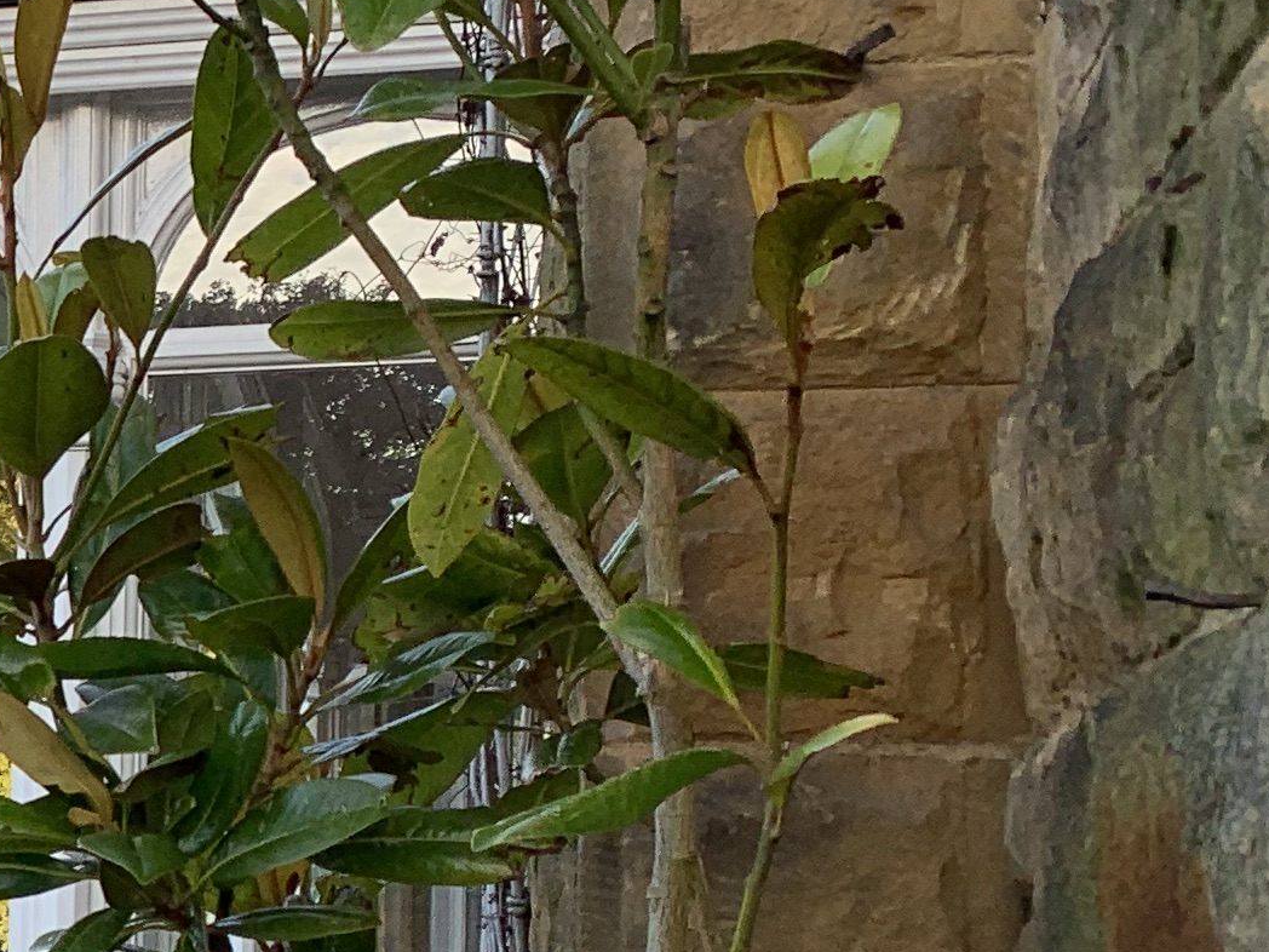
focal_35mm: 100
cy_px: 752
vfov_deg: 14.7
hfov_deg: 16.0
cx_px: -1156
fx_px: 3666
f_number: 1.8
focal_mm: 4.25
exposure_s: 1/555
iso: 25
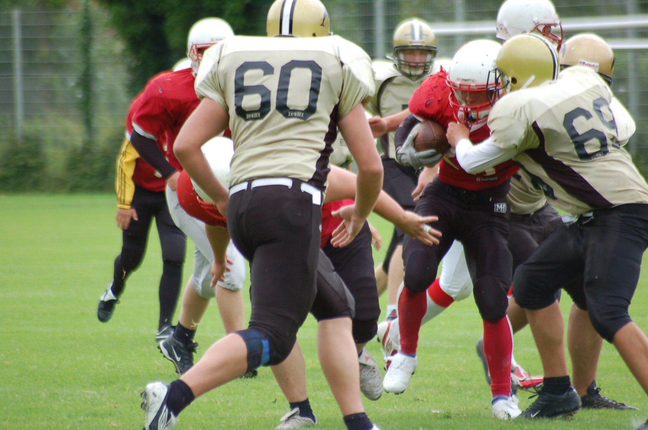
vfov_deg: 3.0
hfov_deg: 4.6
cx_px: 324
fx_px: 8085
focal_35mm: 450
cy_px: 215
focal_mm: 300
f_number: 5.6
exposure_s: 1/500
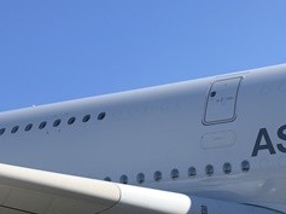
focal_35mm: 71
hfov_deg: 27.1
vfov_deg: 20.6
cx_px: 212
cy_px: 152
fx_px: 586
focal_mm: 4
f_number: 1.8
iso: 20
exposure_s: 1/1499
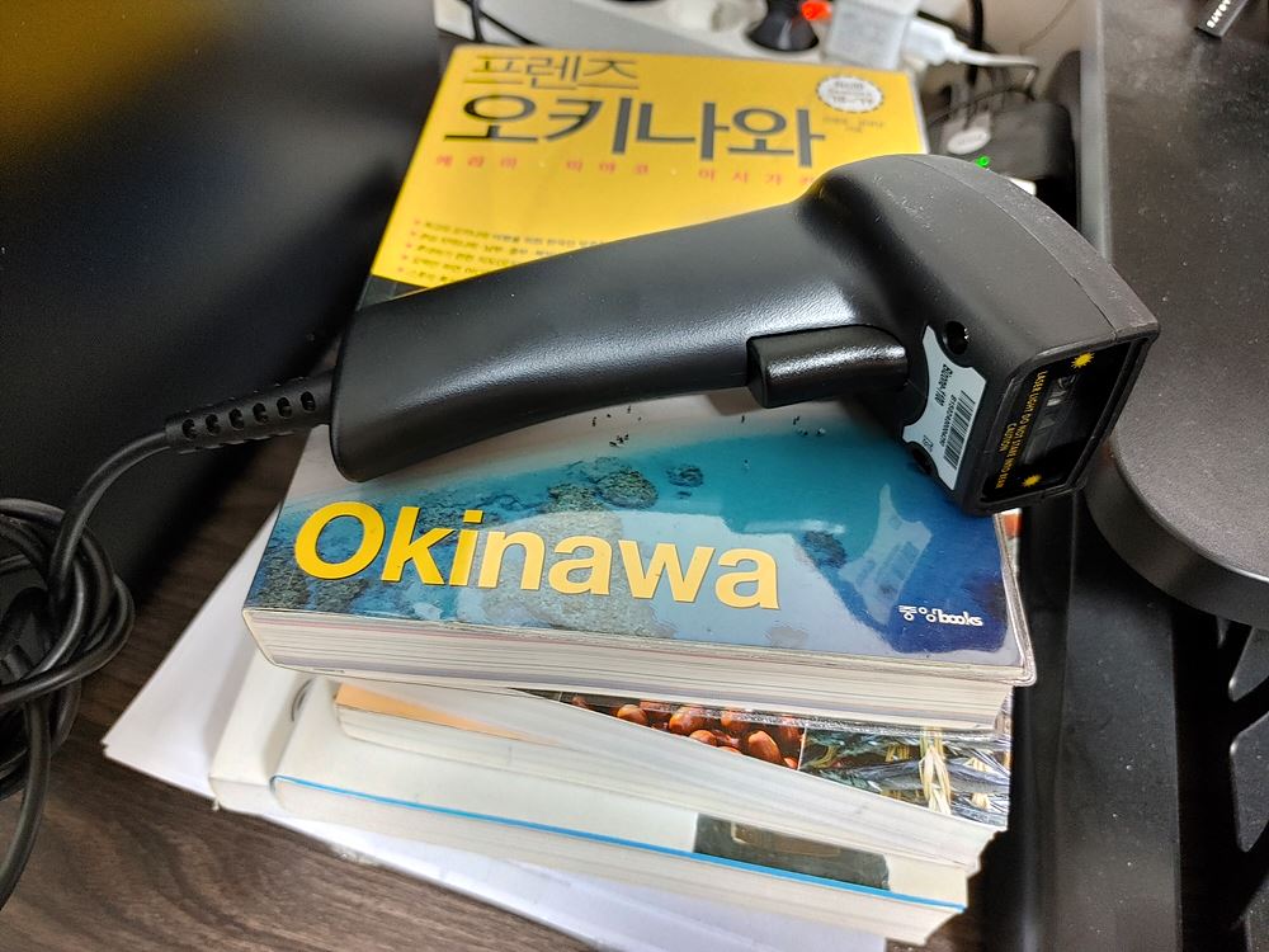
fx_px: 953
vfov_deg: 53.1
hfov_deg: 67.3
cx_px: 634
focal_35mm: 26
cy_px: 476
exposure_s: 1/30
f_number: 1.8
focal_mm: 4.81
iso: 850
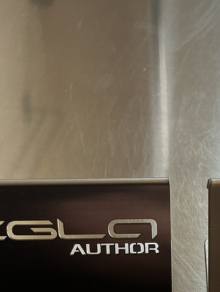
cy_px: 277
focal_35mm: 74
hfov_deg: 19.6
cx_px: 186
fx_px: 626
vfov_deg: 25.3
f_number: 1.8
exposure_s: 1/100
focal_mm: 3.99
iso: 25
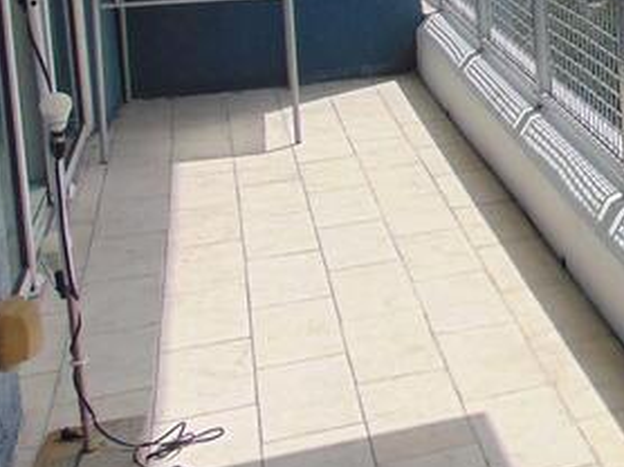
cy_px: -67
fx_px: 1297
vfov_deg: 19.4
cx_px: 880
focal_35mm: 72
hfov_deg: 23.0
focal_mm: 4.5
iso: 80
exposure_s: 1/320
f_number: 7.7
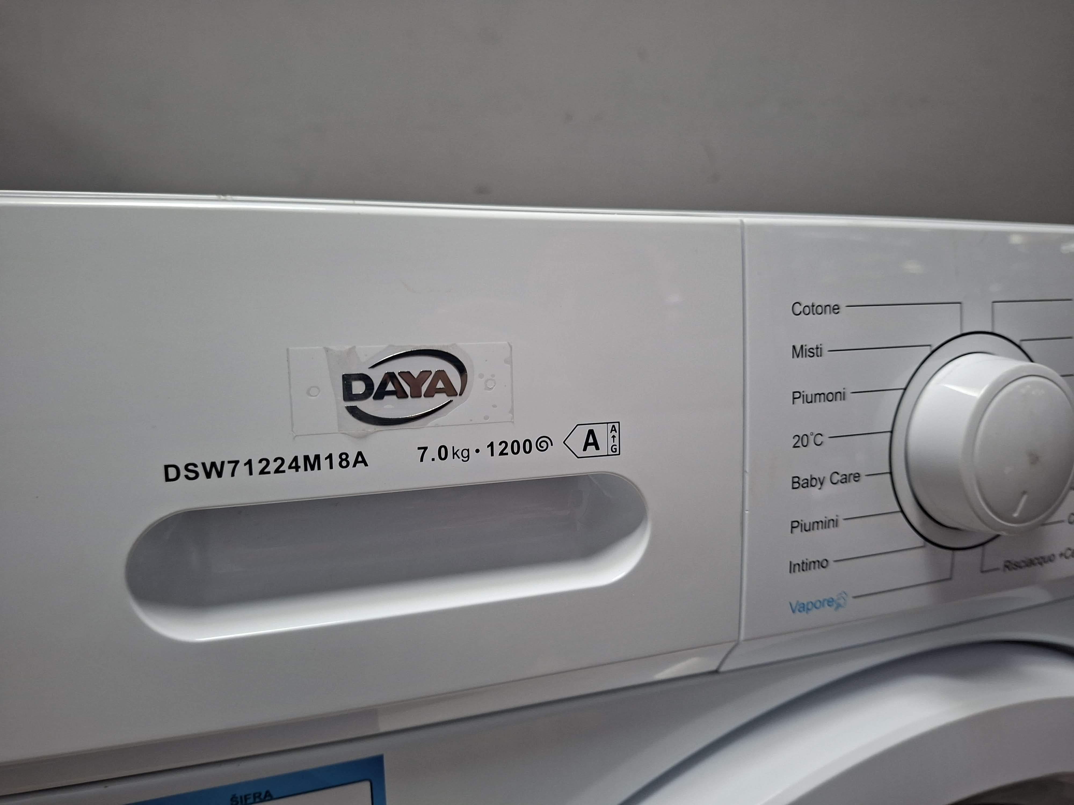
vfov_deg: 58.9
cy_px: 402
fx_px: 714
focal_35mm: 23
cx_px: 537
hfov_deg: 73.9
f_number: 1.8
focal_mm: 5.54
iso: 320
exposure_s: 1/50
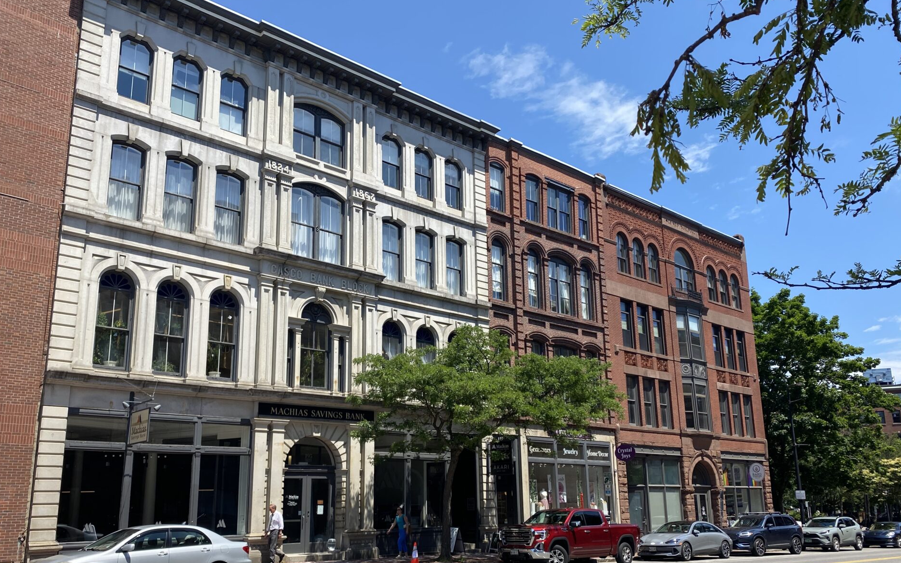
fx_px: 737
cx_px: 446
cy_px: 338
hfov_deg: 62.9
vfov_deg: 41.6
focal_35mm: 30
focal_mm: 4.25
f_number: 1.8
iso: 32
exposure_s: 1/2222
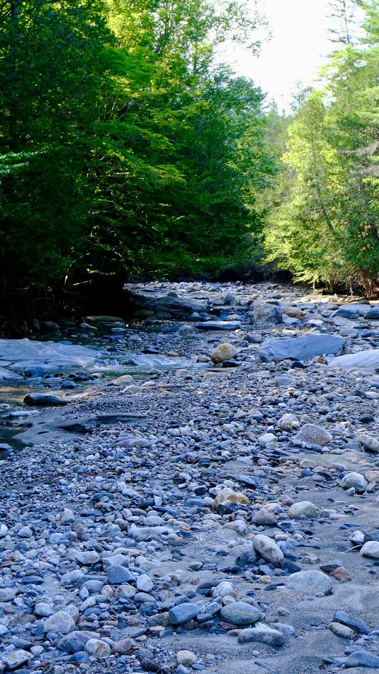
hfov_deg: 21.7
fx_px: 965
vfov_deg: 38.5
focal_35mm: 54
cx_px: 342
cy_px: 336
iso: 320
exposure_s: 1/140
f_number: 5.6
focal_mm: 22.8
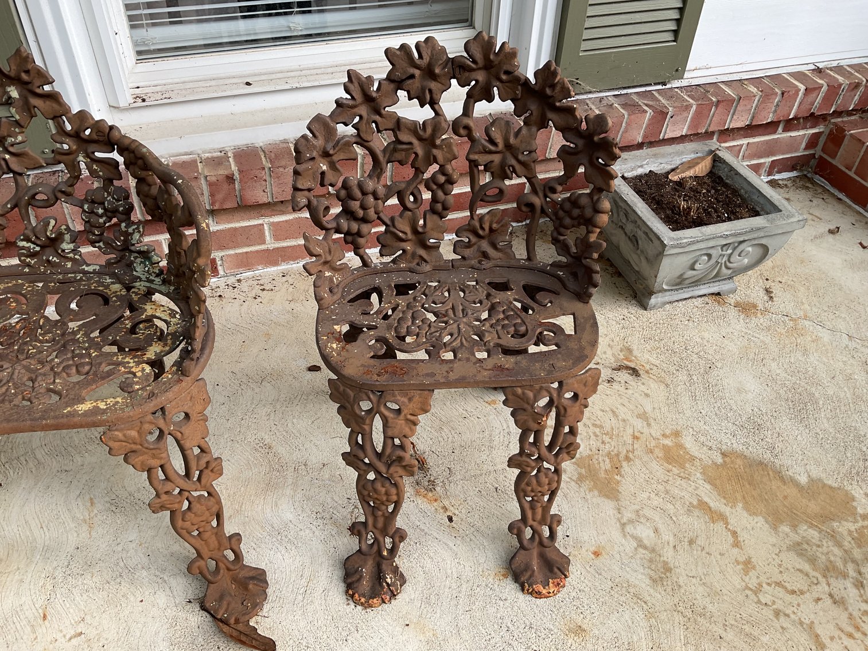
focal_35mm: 29
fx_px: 727
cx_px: 434
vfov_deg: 48.2
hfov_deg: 61.7
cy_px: 326
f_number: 1.8
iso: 16
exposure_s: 1/120
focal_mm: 3
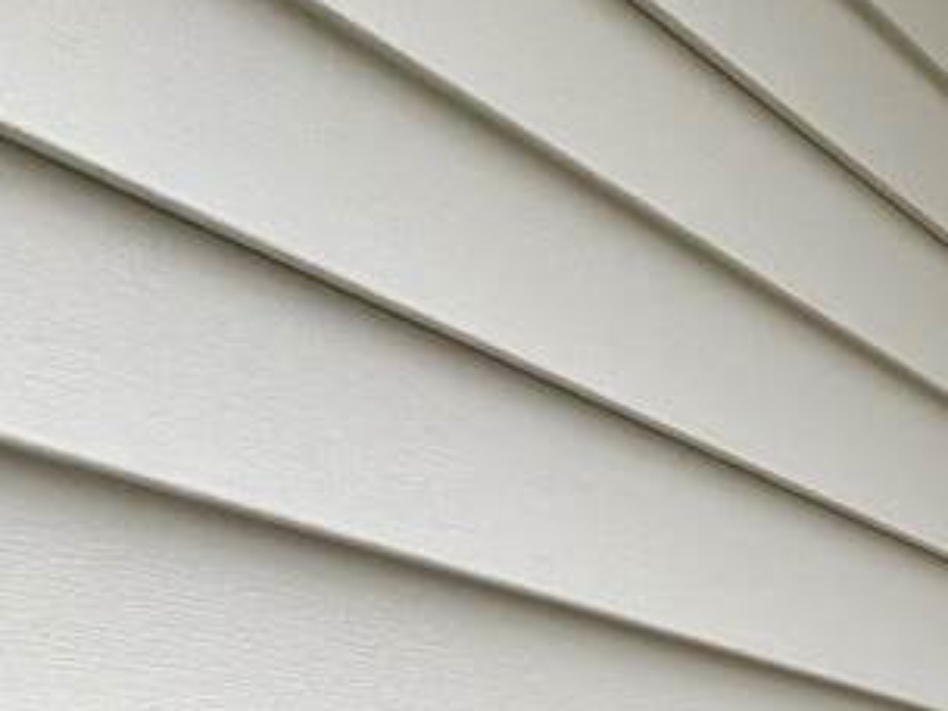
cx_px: 1971
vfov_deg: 20.1
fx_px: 1616
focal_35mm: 59
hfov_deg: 18.3
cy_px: 1169
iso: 40
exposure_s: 1/135
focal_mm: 2.22
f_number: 2.2
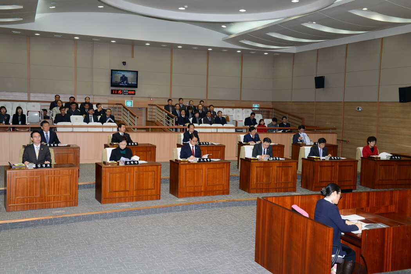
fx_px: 434
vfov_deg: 35.1
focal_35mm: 38
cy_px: 137
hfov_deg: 50.7
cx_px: 206
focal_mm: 38
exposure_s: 1/60
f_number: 8
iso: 800
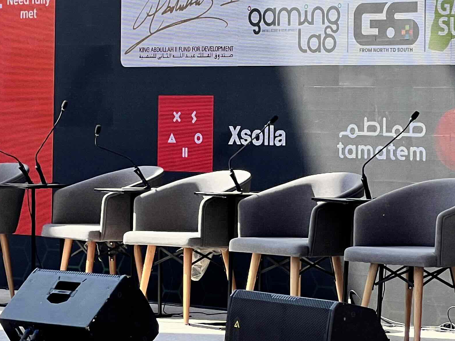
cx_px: -109
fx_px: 2589
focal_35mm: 197
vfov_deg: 7.5
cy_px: 75
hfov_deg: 9.9
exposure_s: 1/408
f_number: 2.8
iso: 32
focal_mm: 9
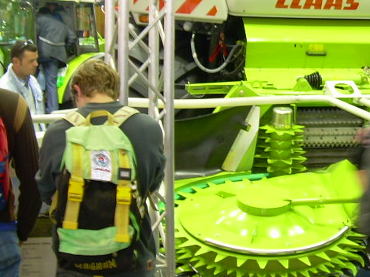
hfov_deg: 22.9
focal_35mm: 83
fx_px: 887
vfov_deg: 17.7
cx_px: 338
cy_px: 64
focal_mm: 6.3
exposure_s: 1/9.5
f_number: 2.8
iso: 50
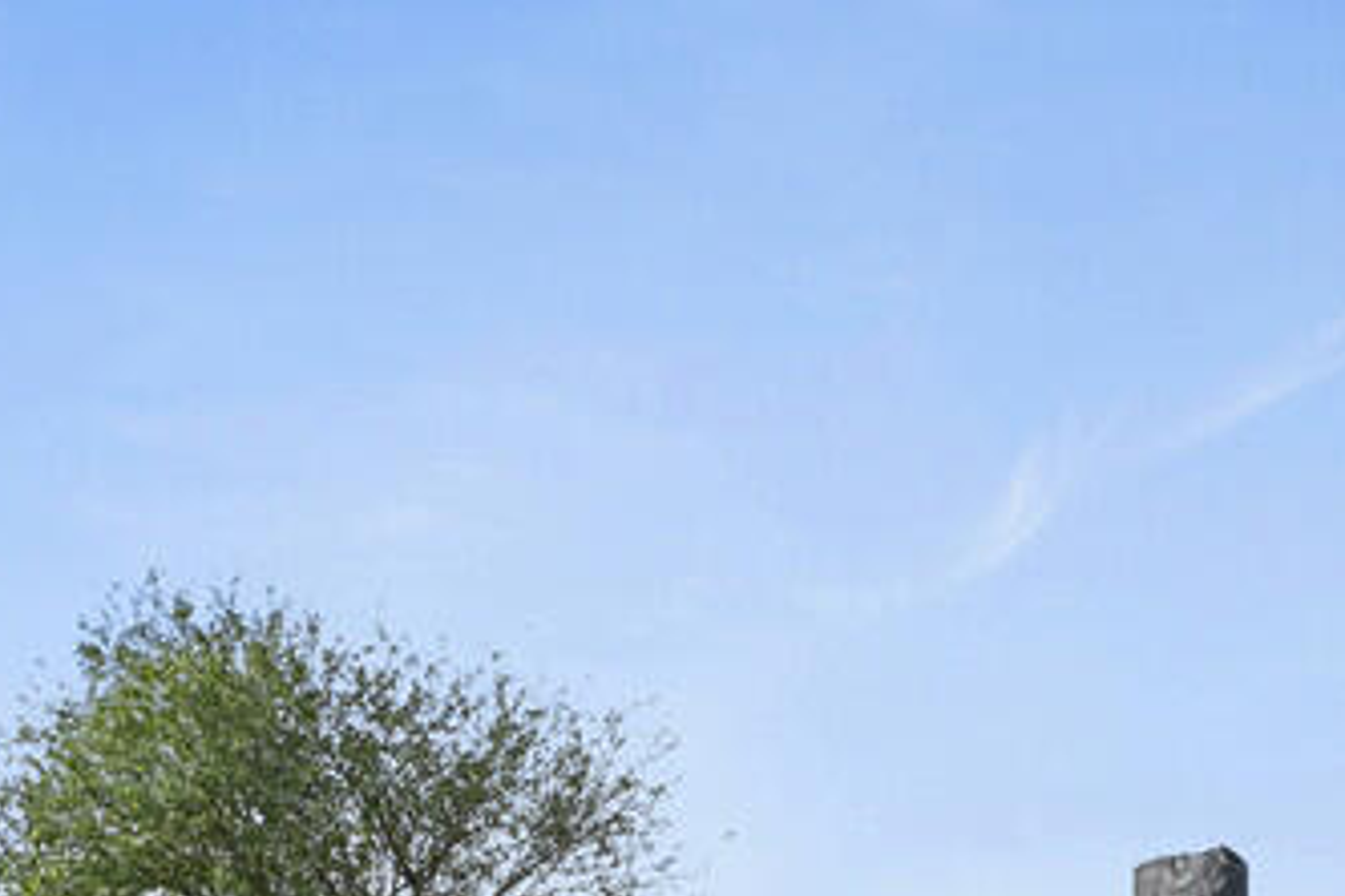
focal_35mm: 43
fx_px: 1606
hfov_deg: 43.0
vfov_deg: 25.6
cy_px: 1241
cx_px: 234
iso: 500
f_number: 8
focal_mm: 14
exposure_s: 1/800
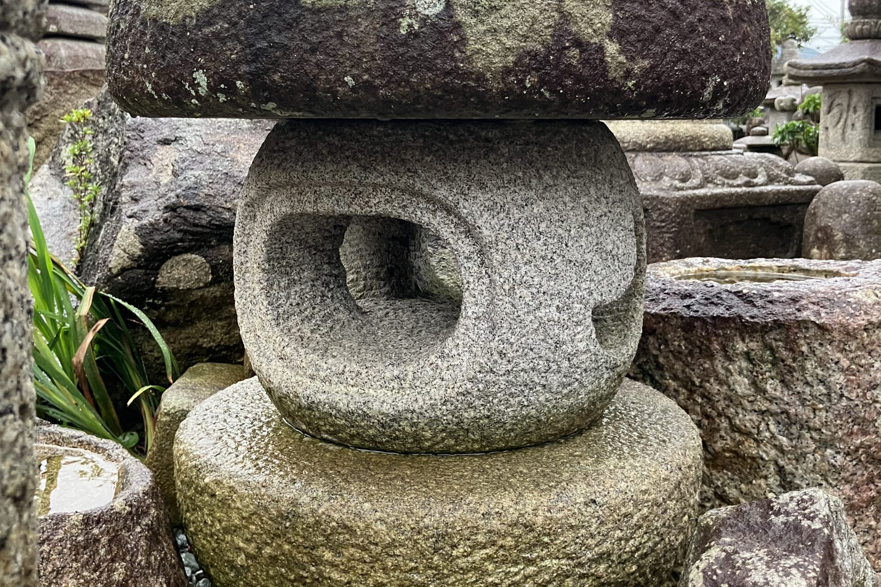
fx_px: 954
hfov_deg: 49.6
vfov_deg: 34.1
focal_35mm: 39
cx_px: 439
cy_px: 236
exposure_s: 1/98
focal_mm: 3.99
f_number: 1.8
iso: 80
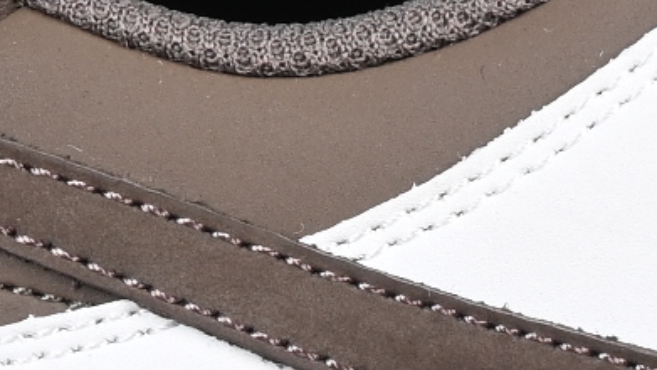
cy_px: 151
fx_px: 9739
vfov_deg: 2.2
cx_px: 1250
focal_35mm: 559
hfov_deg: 3.8
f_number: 6.3
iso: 160
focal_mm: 50
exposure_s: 1/60
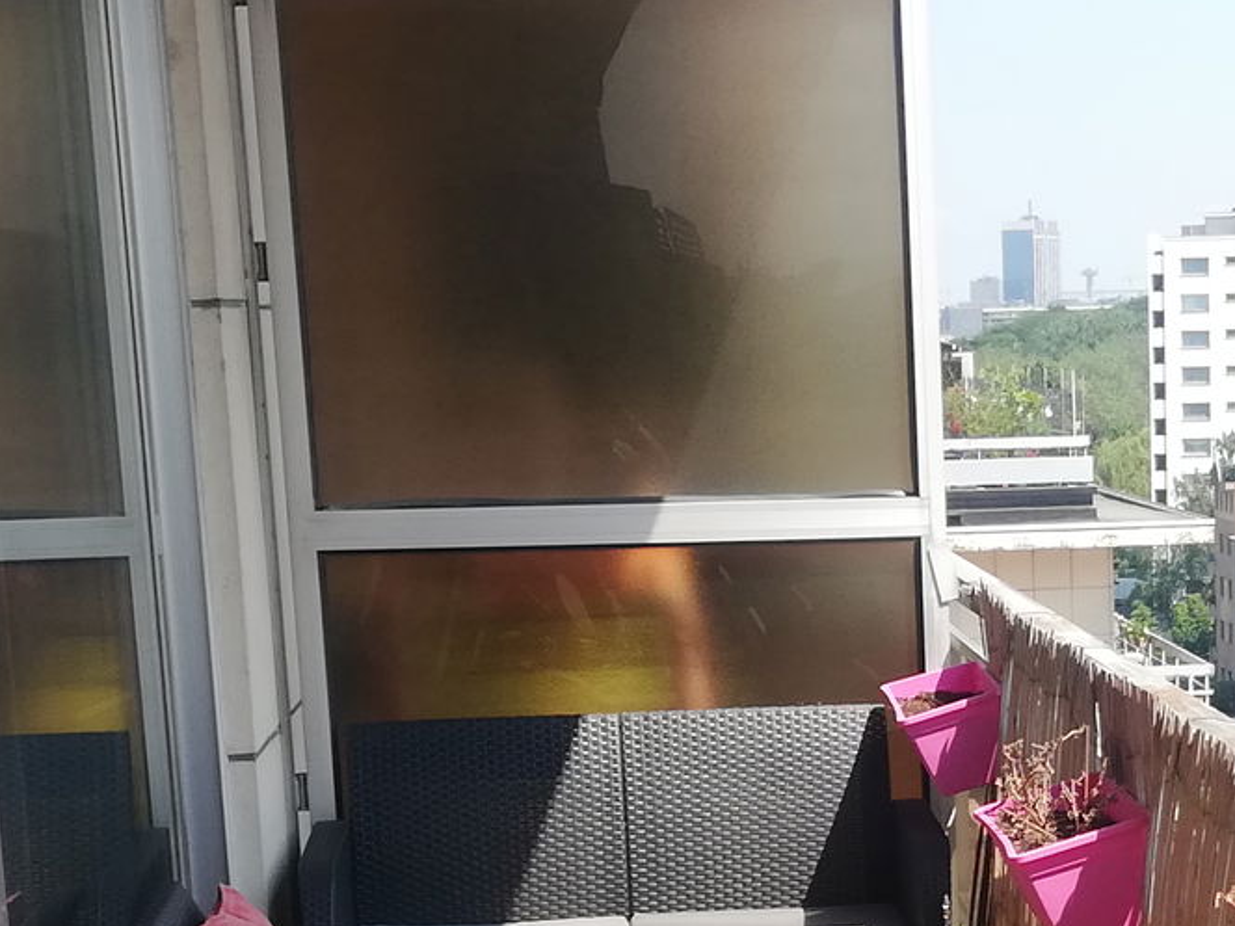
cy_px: 1038
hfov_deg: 20.5
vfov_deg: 15.3
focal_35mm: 94
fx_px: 3354
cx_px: 1056
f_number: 2.2
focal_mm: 3.81
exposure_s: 1/473
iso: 50
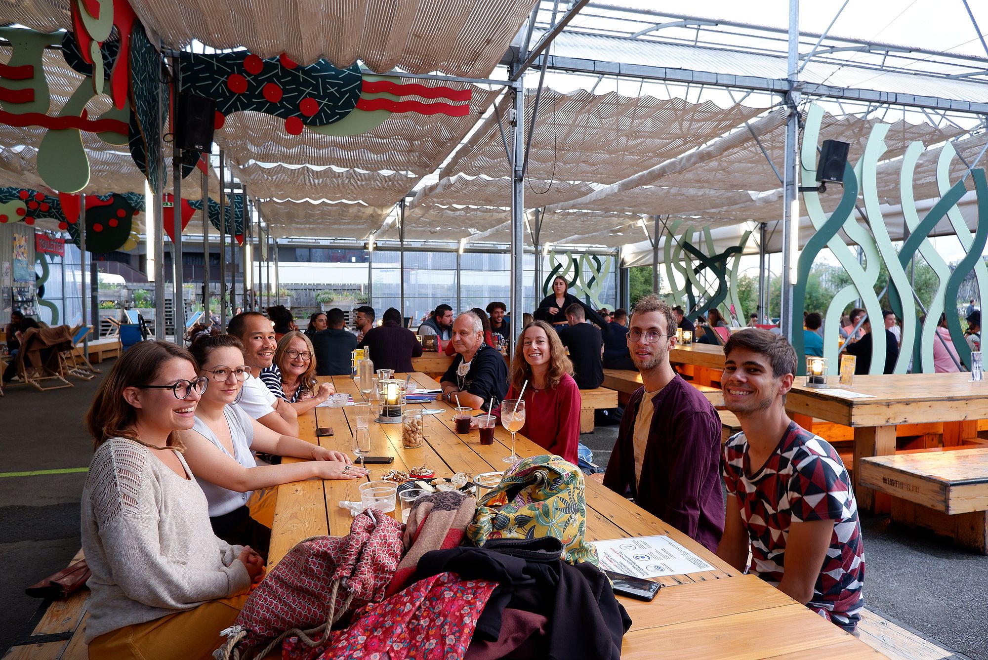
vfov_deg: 55.2
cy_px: 330
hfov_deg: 76.1
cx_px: 494
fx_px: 632
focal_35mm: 23
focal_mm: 15
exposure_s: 1/30
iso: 200
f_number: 3.5
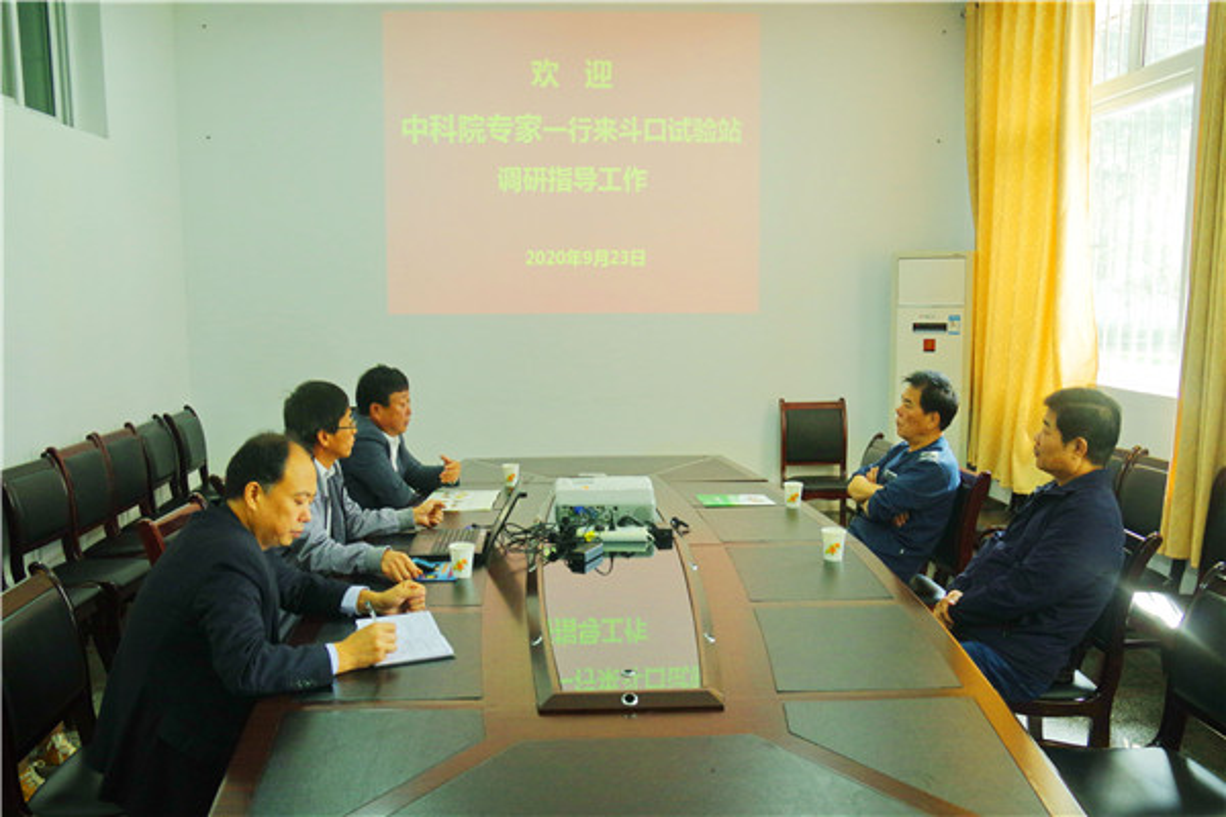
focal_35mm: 25
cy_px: 408
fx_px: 851
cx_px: 613
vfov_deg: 51.3
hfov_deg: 71.5
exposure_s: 1/80
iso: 800
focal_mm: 17
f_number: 5.6
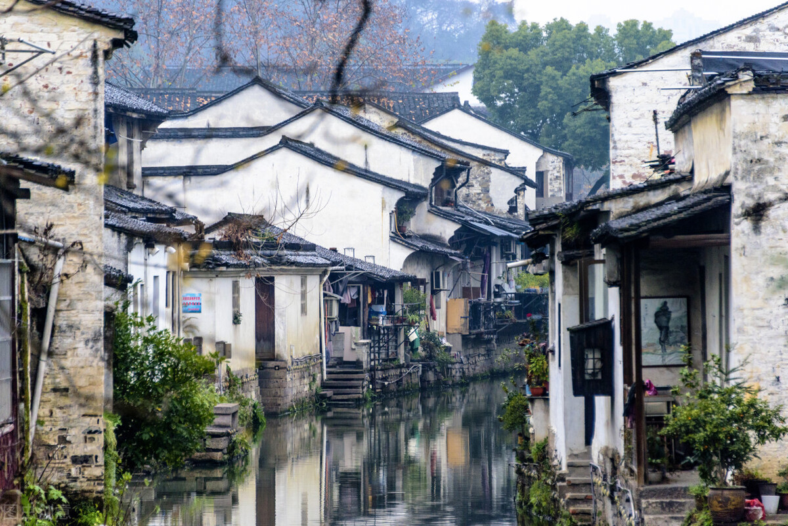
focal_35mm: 210
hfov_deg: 9.8
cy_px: 263
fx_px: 4598
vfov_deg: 6.5
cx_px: 394
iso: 800
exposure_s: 1/25
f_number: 5.6
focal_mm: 210
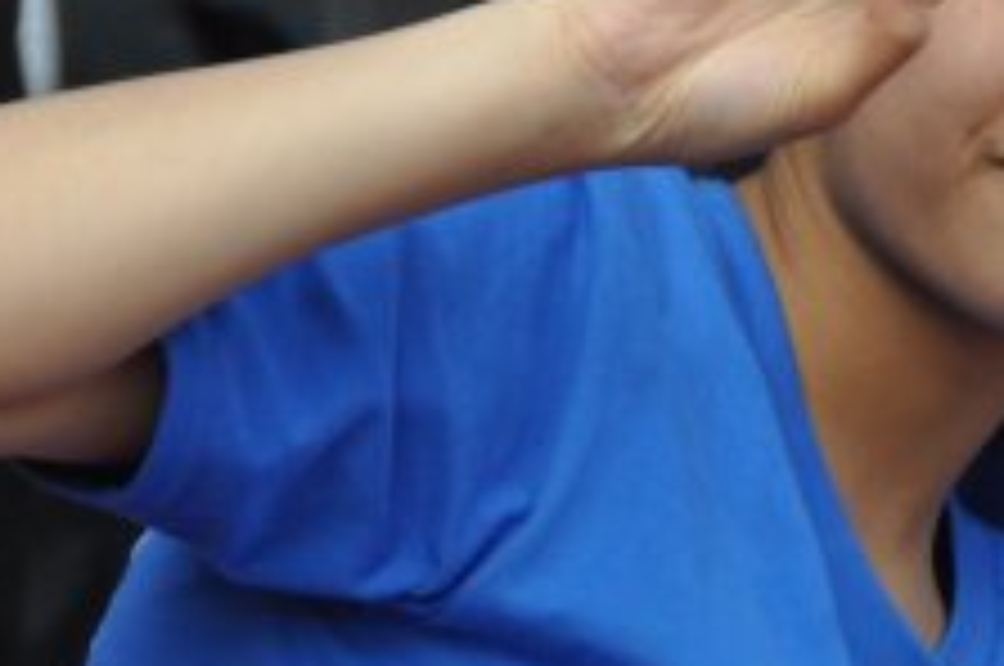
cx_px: 1054
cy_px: 392
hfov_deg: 3.2
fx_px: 18221
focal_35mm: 654
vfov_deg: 2.1
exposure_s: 1/1000
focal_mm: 95
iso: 560
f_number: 5.3
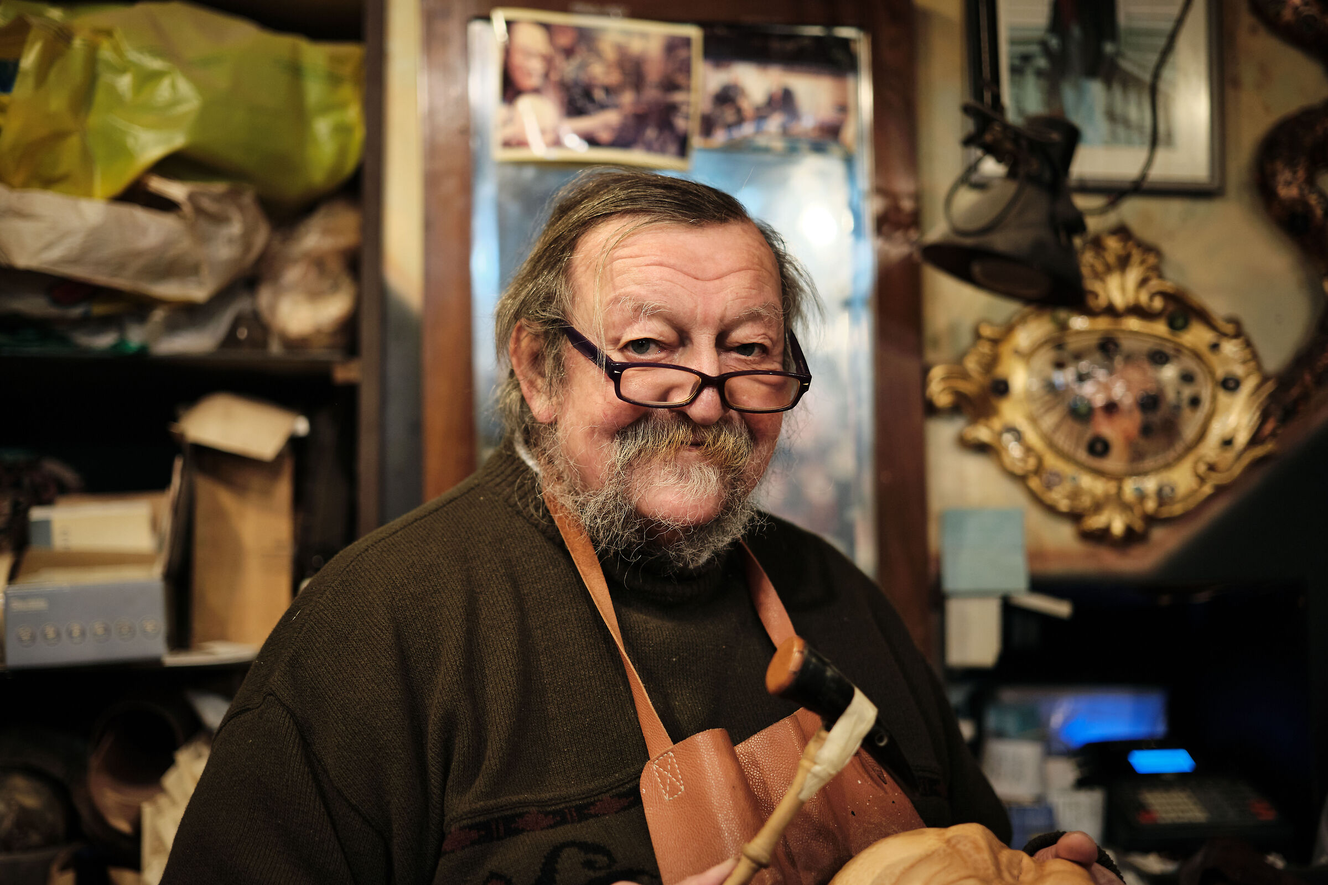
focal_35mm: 50
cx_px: 664
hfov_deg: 39.6
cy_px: 442
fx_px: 1844
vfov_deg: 27.0
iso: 640
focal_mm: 33
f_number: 1.4
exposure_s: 1/160
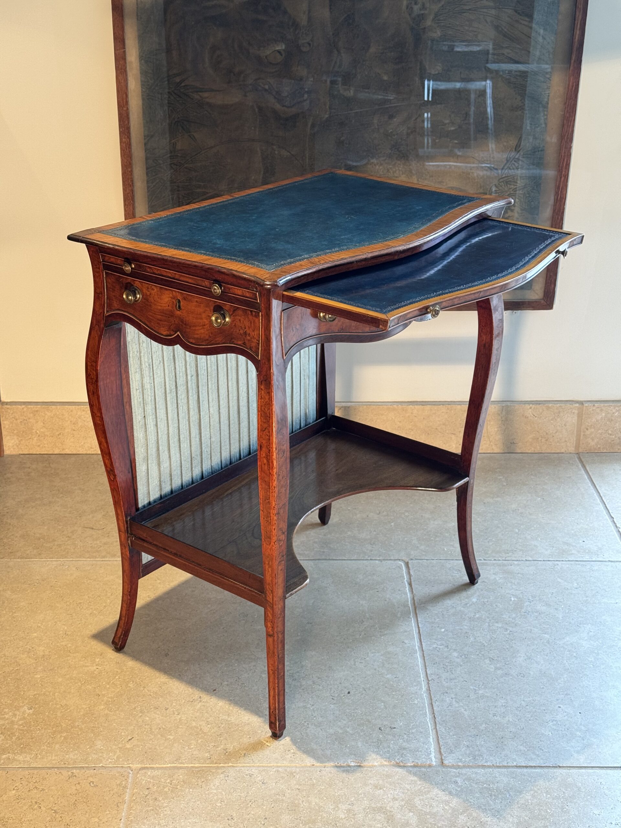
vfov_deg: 39.7
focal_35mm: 48
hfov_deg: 30.3
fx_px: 1148
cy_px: 414
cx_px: 310
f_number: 1.78
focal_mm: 6.76
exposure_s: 1/100
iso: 80
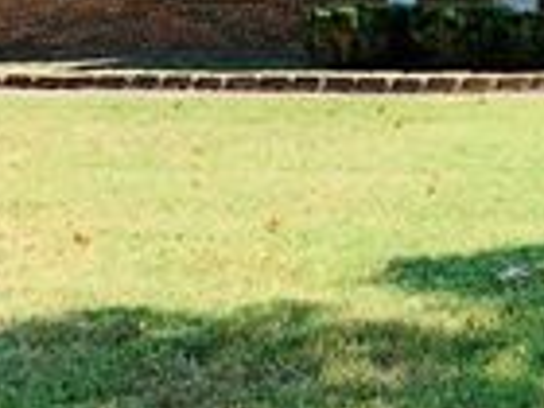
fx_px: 1462
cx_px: 940
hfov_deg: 17.6
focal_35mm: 93
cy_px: -37
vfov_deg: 15.5
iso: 25
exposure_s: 1/1176
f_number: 1.8
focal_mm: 4.25
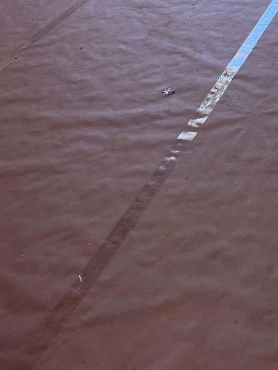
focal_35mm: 70
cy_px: -101
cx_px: 126
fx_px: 750
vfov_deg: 24.5
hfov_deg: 21.0
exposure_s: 1/127
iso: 64
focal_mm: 5.7
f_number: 1.5
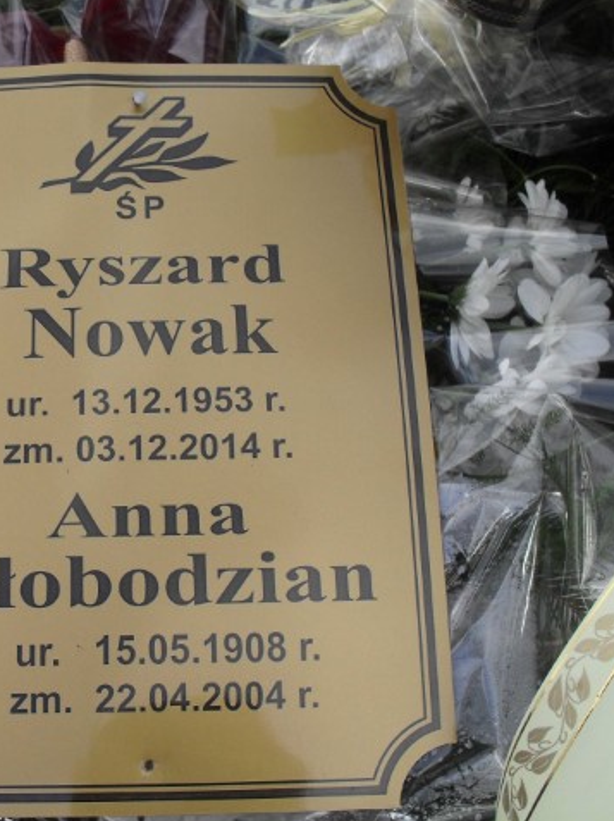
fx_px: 1113
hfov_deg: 30.3
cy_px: 410
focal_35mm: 47
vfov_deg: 40.5
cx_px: 155
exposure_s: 1/350
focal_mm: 6.3
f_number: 3.2
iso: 100
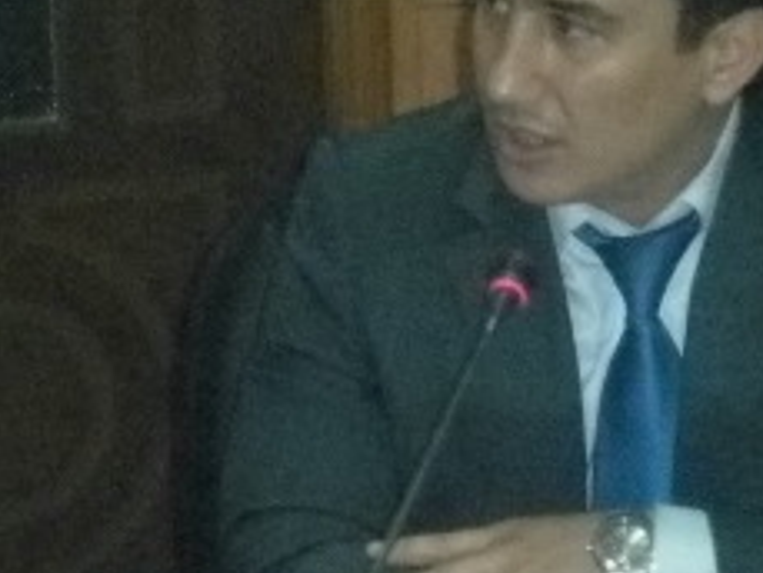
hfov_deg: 8.7
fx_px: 5028
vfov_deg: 6.5
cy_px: 273
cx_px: 615
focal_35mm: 228
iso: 1600
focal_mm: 20
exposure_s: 1/125
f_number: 6.2
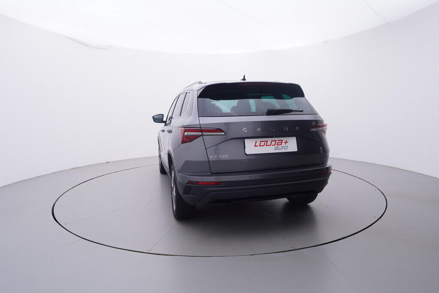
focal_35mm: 22
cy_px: 146
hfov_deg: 77.3
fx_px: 275
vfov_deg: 56.2
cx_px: 220
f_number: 5
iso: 200
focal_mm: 15
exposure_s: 1/80
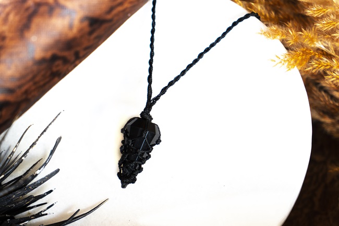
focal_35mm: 70
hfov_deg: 28.9
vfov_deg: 19.4
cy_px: 113
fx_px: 659
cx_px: 170
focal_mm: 70
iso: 800
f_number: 4
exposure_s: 1/100
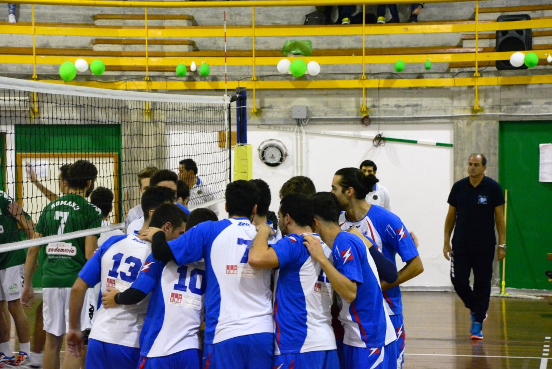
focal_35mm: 128
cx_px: 276
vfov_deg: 10.8
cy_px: 184
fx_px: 1956
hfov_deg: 16.1
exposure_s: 1/60
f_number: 8
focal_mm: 85
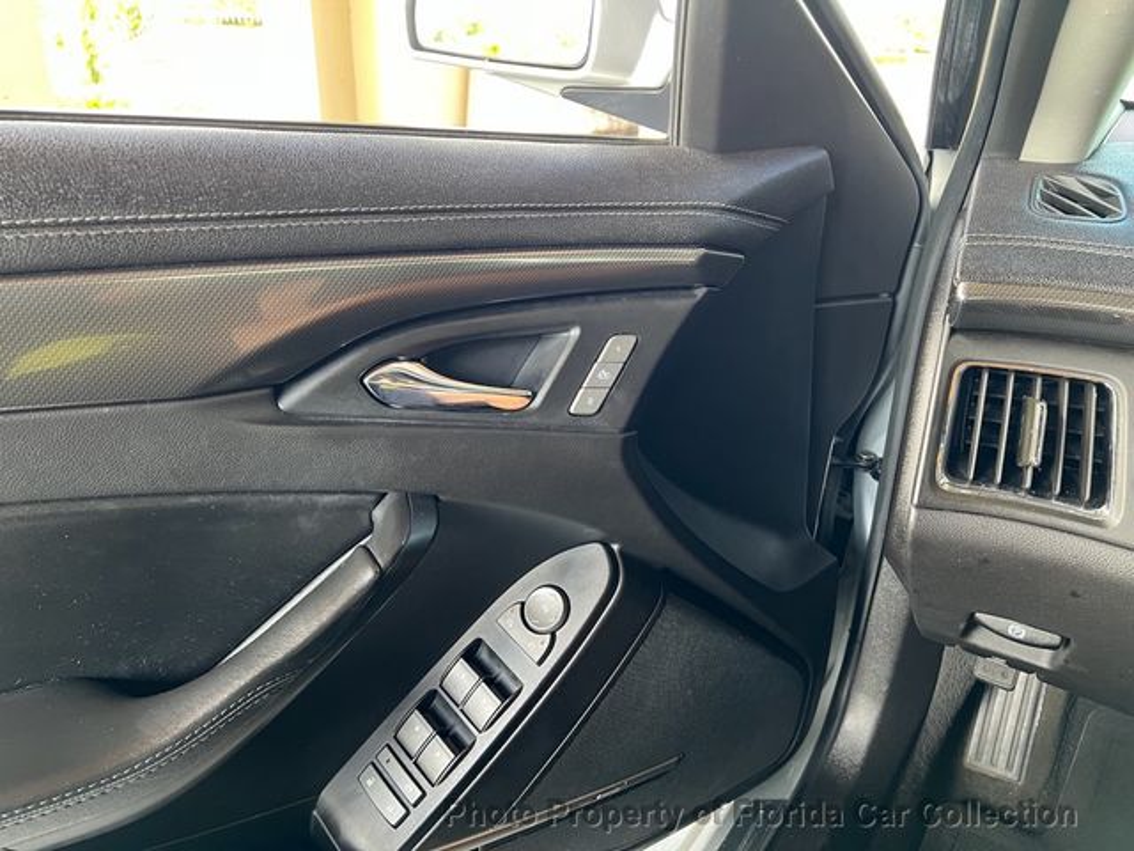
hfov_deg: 67.3
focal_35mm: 26
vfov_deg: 53.1
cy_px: 426
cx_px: 567
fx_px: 852
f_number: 1.5
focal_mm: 5.7
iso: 125
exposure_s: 1/62
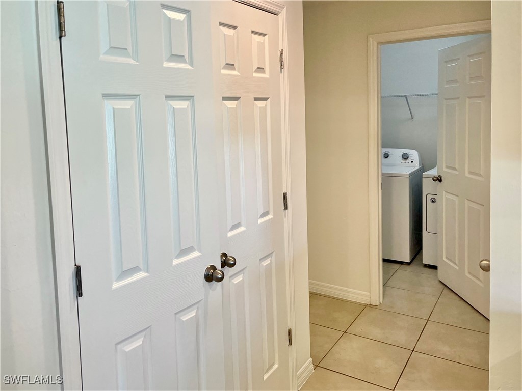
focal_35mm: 26
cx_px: 261
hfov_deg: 67.3
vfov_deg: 53.1
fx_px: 392
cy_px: 196
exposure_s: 1/120
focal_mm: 5.1
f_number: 1.6
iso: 80
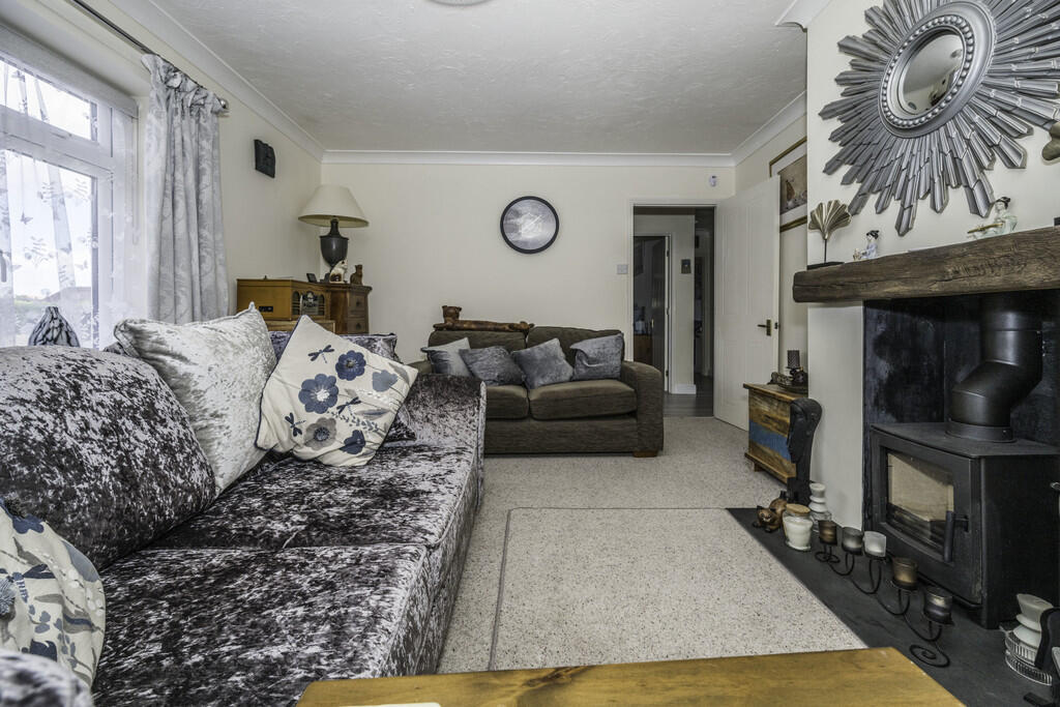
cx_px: 530
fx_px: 412
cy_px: 354
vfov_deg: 81.2
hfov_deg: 104.2
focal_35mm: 14
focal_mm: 14
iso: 320
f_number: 7.1
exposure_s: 1/125
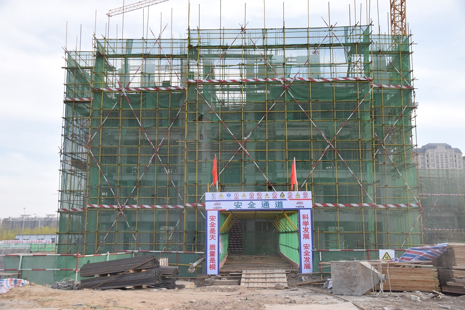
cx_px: 232
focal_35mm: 39
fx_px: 504
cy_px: 155
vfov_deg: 34.2
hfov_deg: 49.6
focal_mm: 26
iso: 360
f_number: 8
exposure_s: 1/250
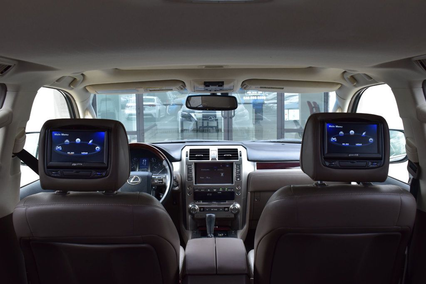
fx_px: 426
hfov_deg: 53.1
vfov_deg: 36.8
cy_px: 142
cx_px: 213
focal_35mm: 36
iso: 400
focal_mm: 24
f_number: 8
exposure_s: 1/60
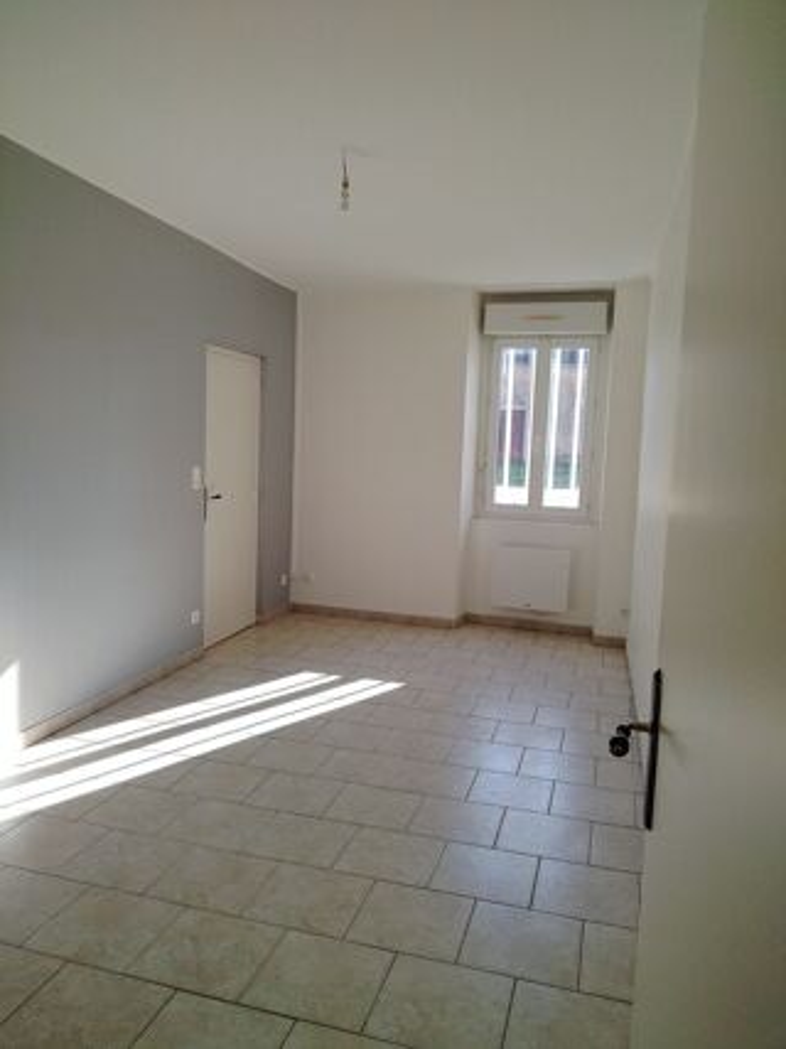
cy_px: 524
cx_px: 393
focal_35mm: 26
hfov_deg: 53.0
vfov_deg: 67.3
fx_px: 788
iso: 100
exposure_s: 1/208
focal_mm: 4.25
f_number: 1.8
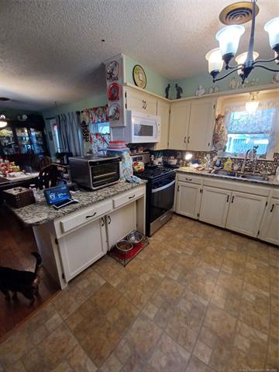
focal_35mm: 13
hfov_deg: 89.9
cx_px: 140
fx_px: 140
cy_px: 186
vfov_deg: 106.2
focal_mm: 1.42
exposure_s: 1/60
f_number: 2.2
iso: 125
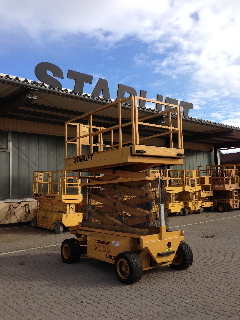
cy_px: 160
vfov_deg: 55.4
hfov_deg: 42.9
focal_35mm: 33
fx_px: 305
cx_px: 120
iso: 50
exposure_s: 1/763
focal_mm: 4.13
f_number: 2.4
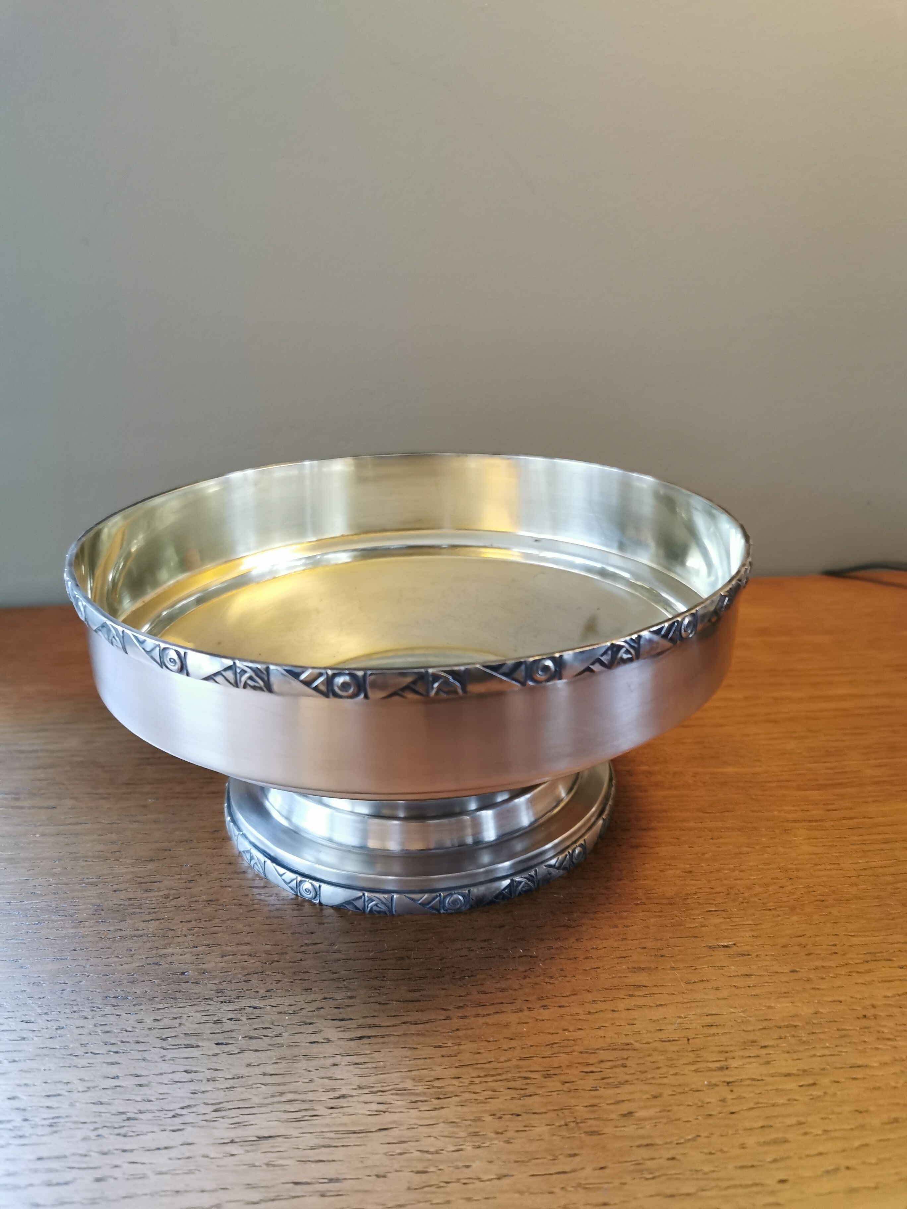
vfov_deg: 65.3
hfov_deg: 51.4
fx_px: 943
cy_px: 604
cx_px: 454
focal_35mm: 27
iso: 320
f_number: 1.6
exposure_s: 1/50
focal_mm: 5.56
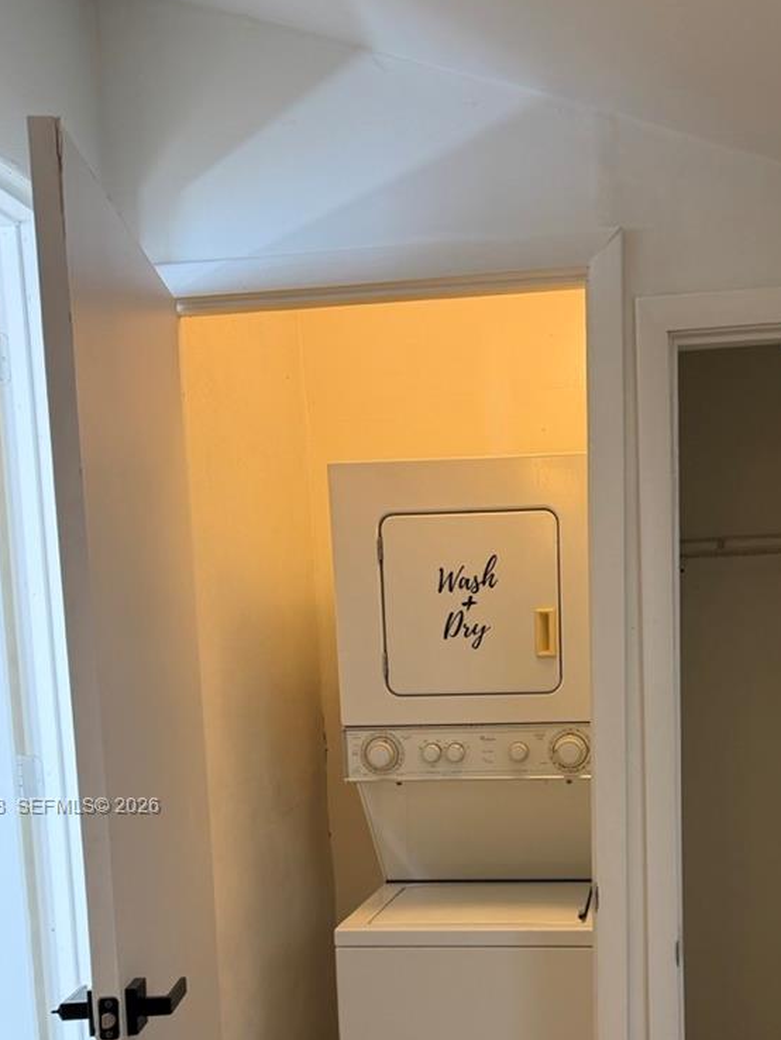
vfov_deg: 45.8
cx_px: 533
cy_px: 807
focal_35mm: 39
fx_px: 1173
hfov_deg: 36.4
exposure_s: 1/60
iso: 160
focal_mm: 6.76
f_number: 1.78
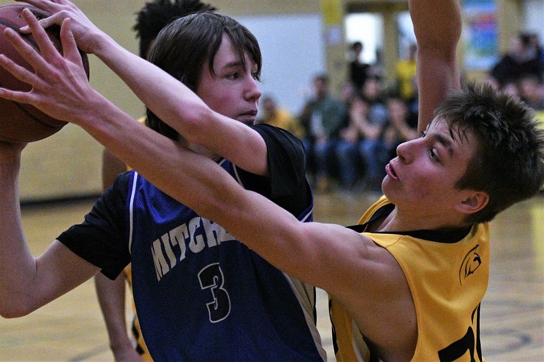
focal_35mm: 105
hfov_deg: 19.5
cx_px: 272
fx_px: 1587
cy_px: 181
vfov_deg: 13.0
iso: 8000
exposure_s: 1/1000
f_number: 2.8
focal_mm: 70
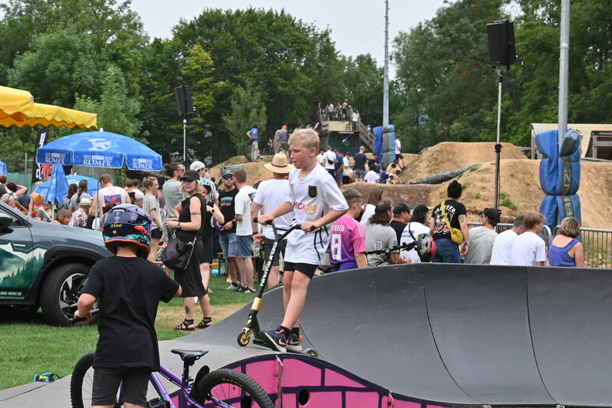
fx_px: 1802
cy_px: 277
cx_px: 238
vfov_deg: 12.9
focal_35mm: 106
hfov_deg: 19.3
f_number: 10
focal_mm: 70
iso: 500
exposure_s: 1/250
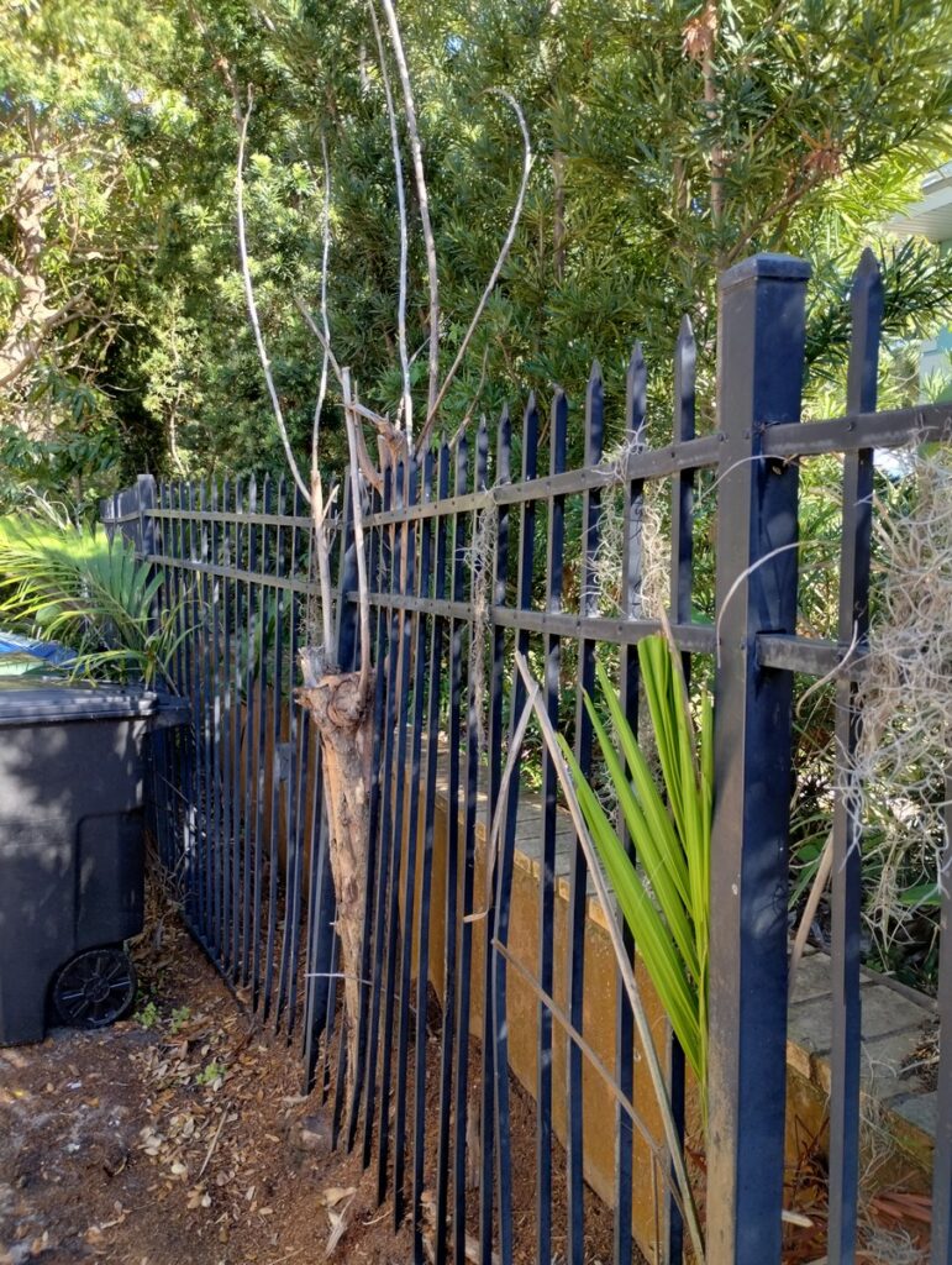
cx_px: 476
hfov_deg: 49.9
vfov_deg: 63.4
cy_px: 632
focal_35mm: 28
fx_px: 1024
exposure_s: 1/120
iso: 124
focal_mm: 4.27
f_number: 1.8
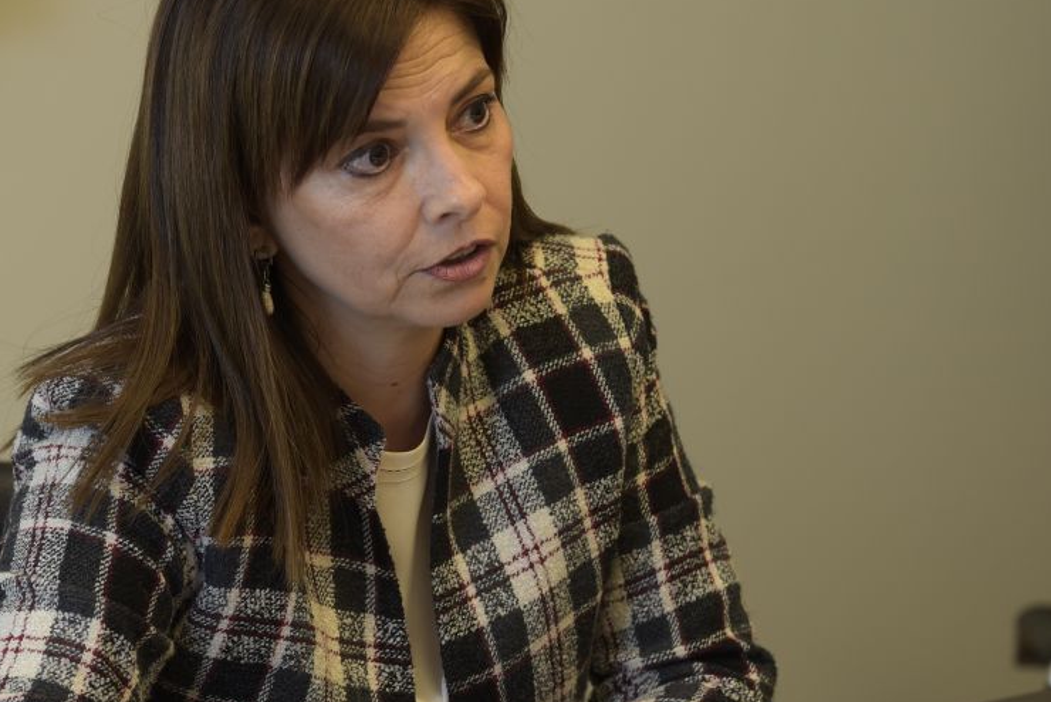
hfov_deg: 10.9
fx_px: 5490
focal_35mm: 188
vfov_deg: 7.3
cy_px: 400
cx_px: 534
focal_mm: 116
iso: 640
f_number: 4.5
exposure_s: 1/100
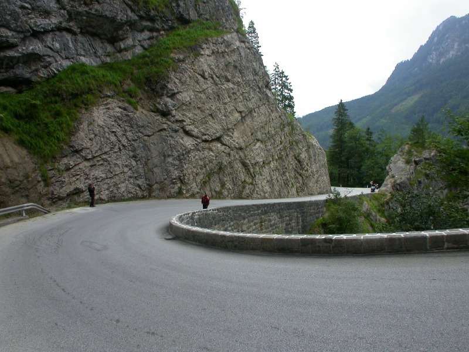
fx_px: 515
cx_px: 234
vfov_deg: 37.7
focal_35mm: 38
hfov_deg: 49.0
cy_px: 176
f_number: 5.3
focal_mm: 7.85
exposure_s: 1/69.1
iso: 100
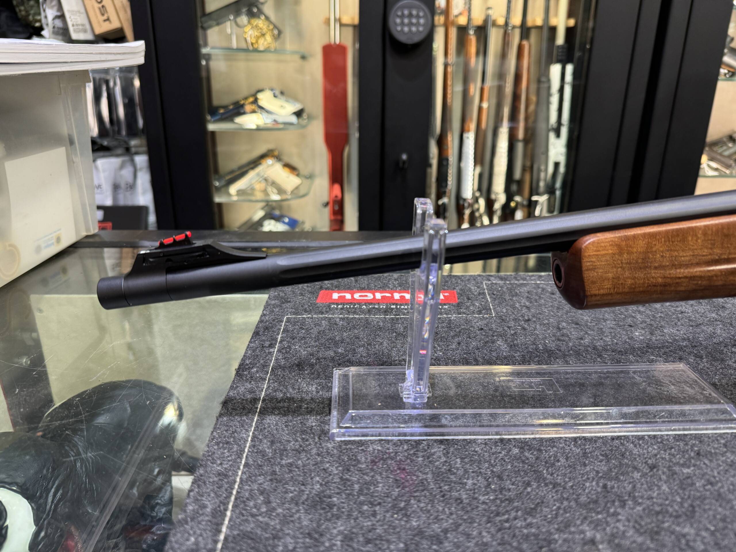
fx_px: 510
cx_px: 368
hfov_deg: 71.6
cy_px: 276
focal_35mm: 24
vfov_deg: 56.8
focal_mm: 6.76
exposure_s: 1/50
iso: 200
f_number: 1.78
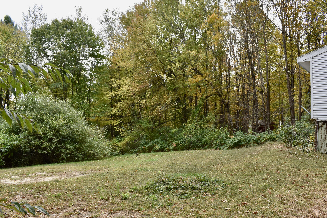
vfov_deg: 42.3
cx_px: 168
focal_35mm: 31
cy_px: 118
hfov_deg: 60.3
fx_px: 282
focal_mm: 18
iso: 400
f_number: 7.1
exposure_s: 1/200
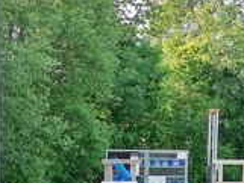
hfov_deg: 16.1
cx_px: 94
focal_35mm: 122
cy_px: 216
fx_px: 861
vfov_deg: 11.9
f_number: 1.8
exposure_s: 1/411
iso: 50
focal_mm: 5.3
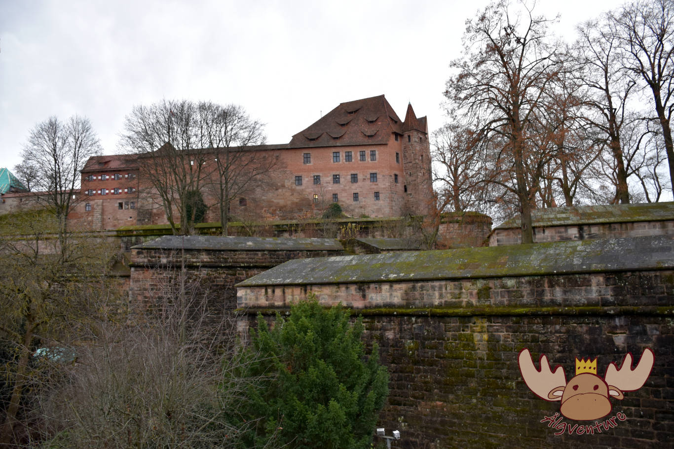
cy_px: 224
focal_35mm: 27
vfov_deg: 47.9
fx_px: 506
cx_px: 337
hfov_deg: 67.4
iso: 450
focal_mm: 18
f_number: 4
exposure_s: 1/60
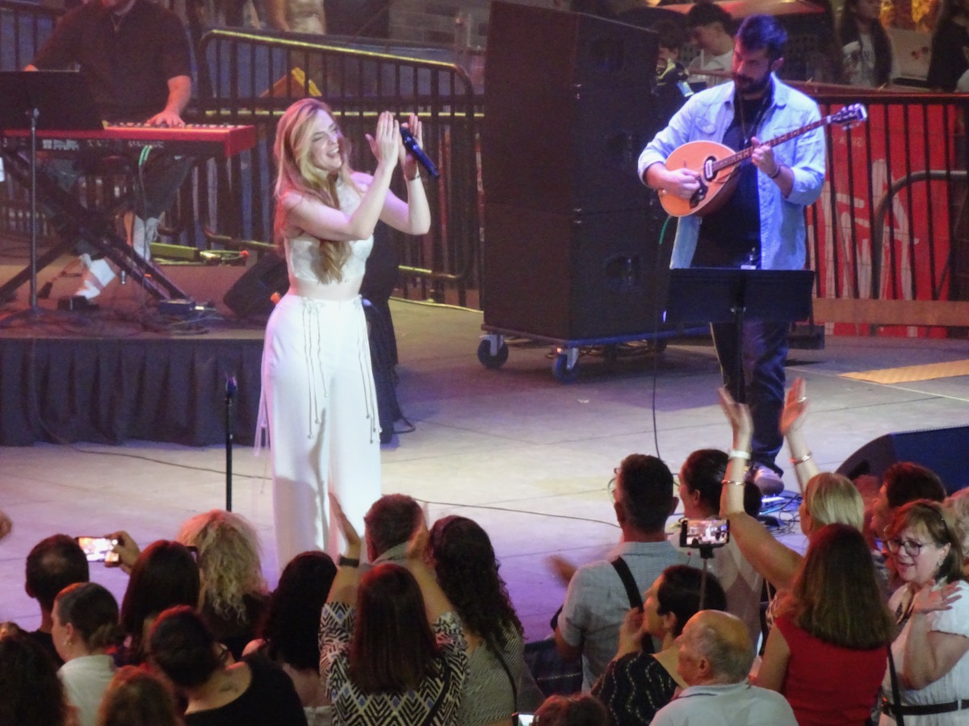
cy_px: 363
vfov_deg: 4.3
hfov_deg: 5.8
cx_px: 484
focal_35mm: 344
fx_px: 9630
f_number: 6.3
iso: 1600
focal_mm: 58.82
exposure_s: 1/20
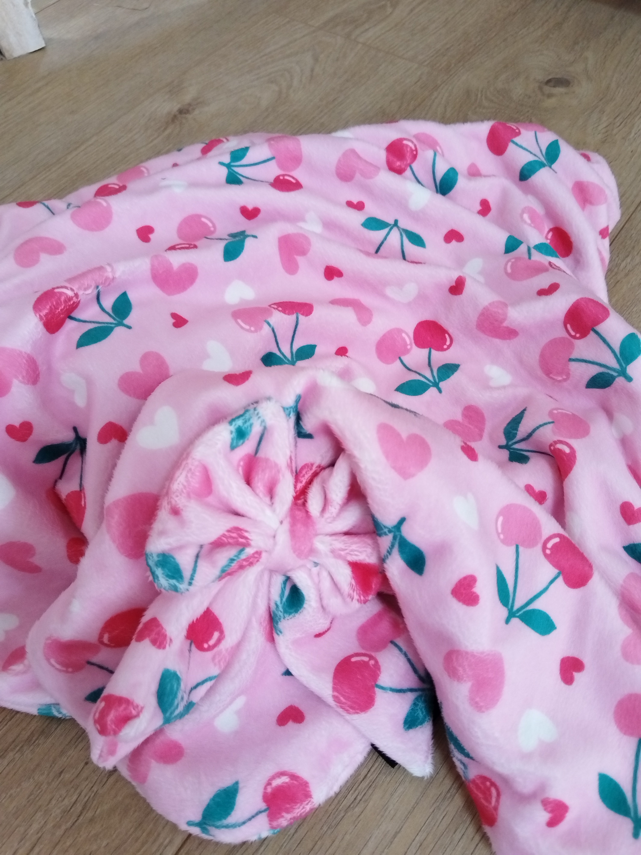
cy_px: 428
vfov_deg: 67.3
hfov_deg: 53.1
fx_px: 642
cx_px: 320
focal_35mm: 26
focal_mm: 4.95
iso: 800
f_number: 1.9
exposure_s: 1/50
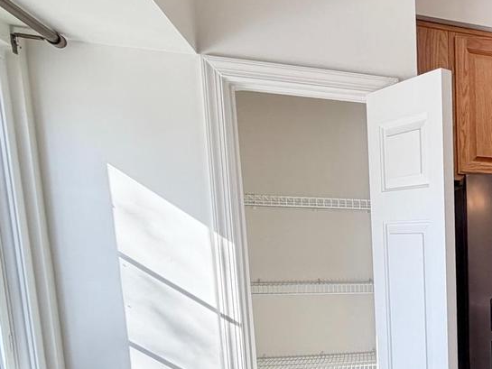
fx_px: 526
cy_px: 332
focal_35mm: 37
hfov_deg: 37.2
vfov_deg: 36.3
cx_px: 599
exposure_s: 1/120
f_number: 2.2
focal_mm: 2.22
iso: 50
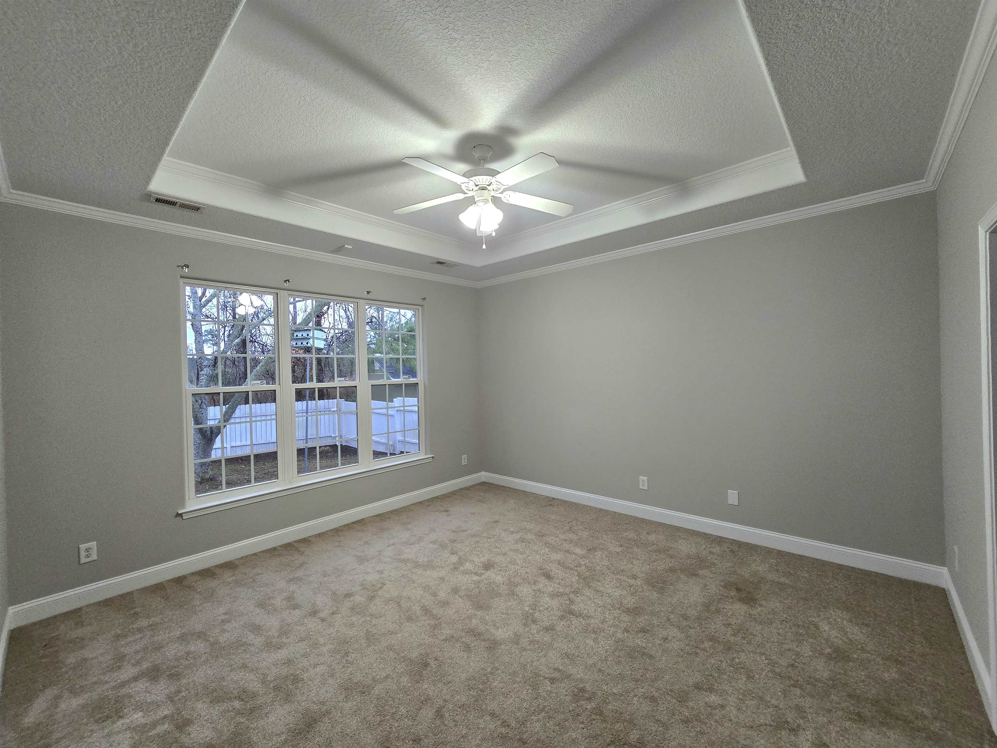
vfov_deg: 89.9
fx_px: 374
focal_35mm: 13
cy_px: 374
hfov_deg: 106.2
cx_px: 498
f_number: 2.2
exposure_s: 1/60.2
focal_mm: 2.2
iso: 250
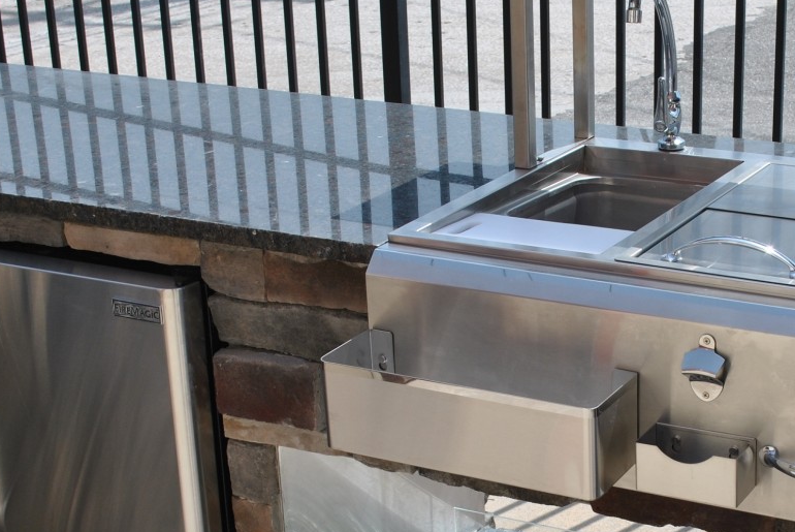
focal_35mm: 76
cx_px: 596
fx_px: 1680
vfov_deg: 17.8
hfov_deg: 26.3
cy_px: 444
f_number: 8
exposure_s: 1/250
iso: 100
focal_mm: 26
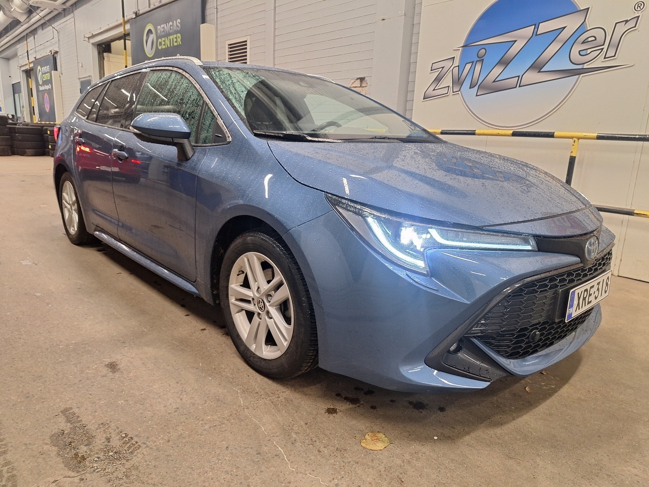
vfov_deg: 58.9
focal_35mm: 23
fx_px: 431
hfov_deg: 73.9
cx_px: 324
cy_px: 244
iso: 250
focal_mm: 5.54
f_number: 1.8
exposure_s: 1/50
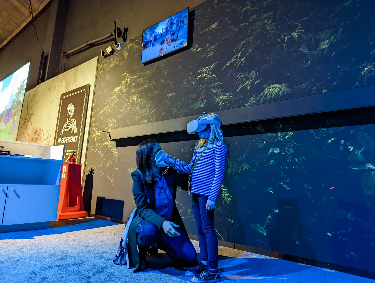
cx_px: 188
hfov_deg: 71.5
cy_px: 142
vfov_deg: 56.9
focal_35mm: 24
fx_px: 260
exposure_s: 1/30
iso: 335
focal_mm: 6.81
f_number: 1.9
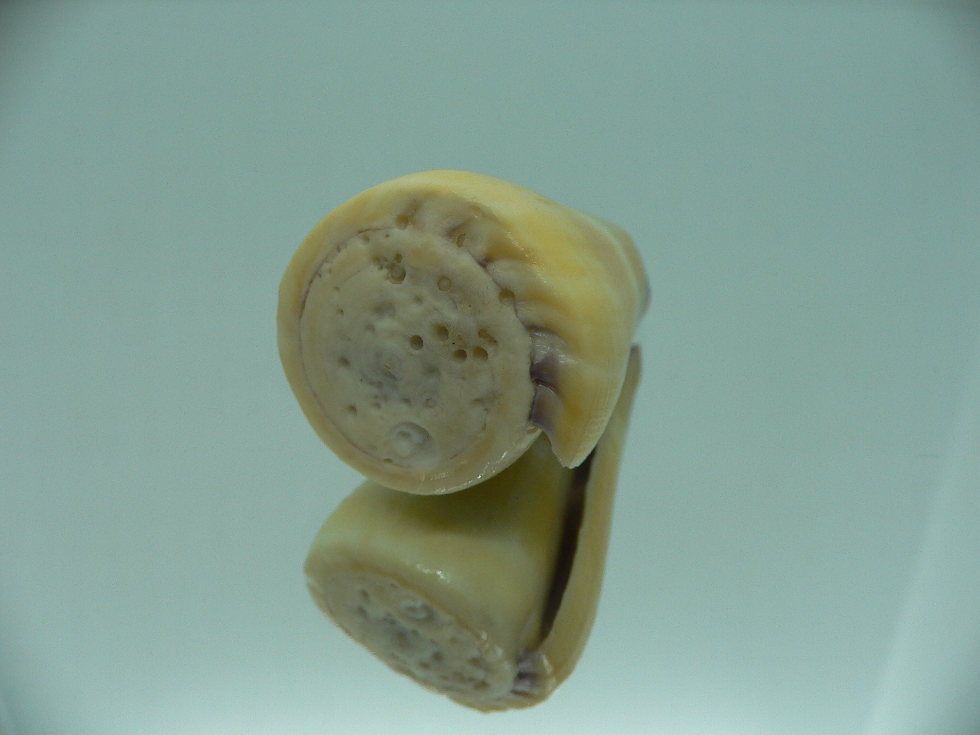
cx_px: 490
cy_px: 368
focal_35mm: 35
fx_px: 991
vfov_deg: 40.7
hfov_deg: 52.6
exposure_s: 1/80
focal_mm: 4.6
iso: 80
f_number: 2.8
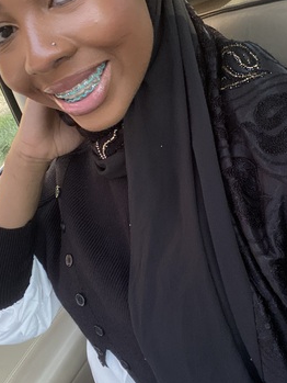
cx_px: 128
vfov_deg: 43.7
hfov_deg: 33.6
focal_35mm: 43
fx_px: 475
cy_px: 160
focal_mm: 2.71
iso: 200
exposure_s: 1/60
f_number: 2.2
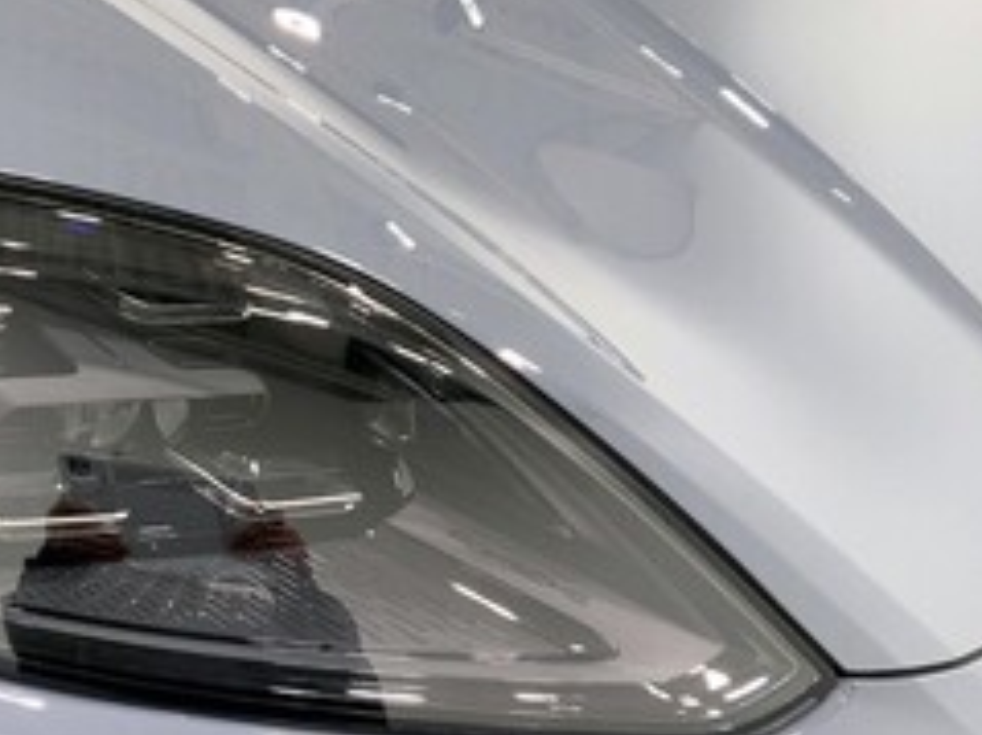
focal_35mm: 51
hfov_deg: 36.7
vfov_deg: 28.5
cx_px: 255
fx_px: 1446
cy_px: 421
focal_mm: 3
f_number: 1.8
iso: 25
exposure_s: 1/122
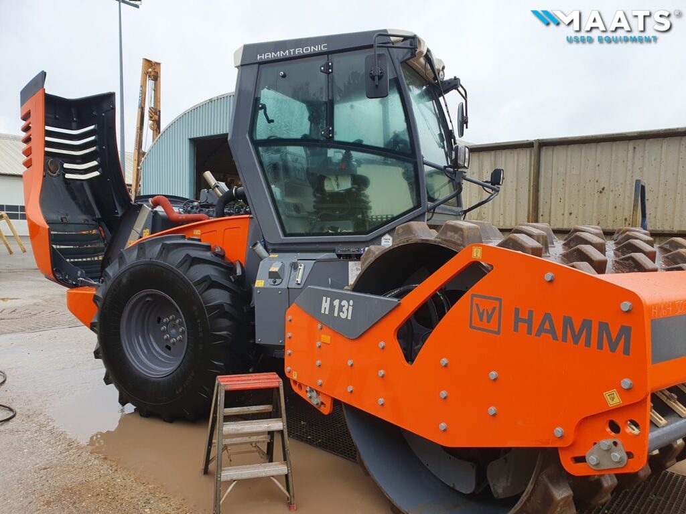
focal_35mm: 26
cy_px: 257
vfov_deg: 53.1
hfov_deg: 67.3
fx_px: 515
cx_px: 343
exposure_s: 1/109
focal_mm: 4.32
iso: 50
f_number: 2.4
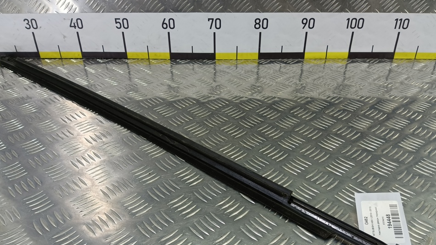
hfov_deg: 69.8
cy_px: 163
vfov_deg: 42.4
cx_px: 220
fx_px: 312
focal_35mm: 27
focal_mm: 4.11
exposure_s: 1/50
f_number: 1.6
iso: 92
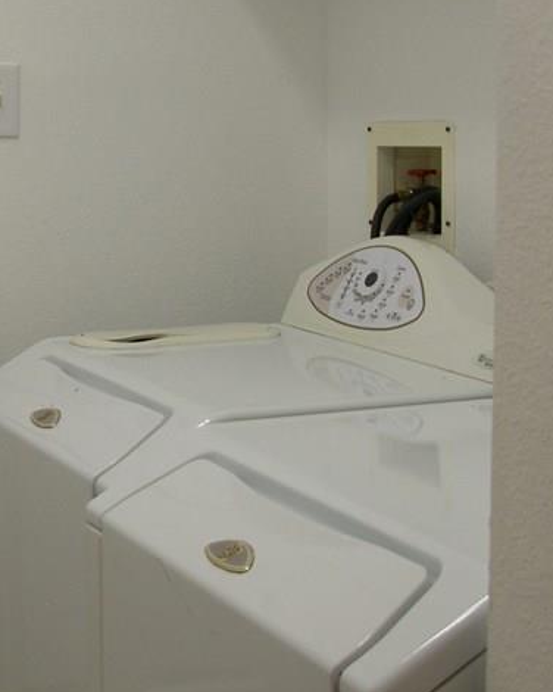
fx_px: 1739
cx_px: 69
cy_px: 322
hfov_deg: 17.8
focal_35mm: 85
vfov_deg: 22.5
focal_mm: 10.3
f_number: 2.5
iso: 64
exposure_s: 1/40
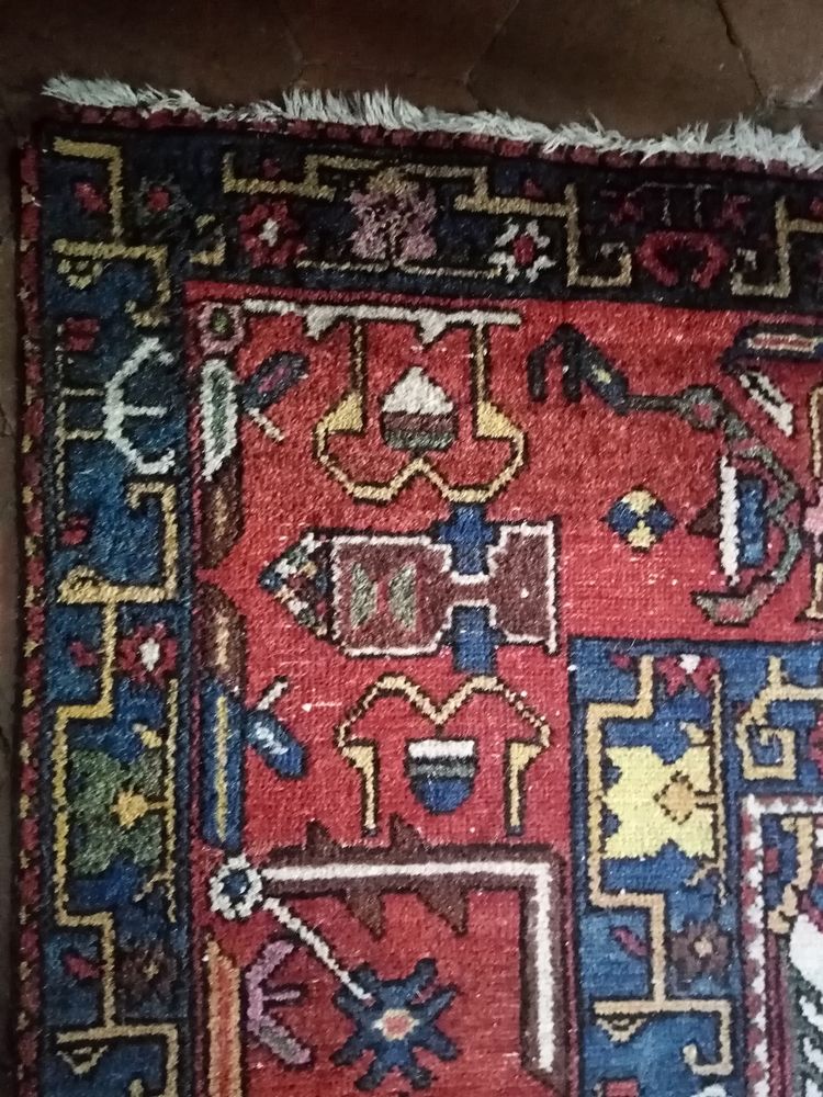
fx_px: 824
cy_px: 548
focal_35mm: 26
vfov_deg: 67.3
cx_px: 412
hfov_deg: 53.1
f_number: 1.8
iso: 2293
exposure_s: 1/14.3
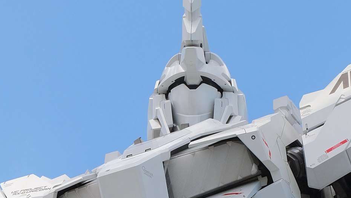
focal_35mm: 165
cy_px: 415
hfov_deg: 13.0
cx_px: 202
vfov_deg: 7.1
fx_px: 1536
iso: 800
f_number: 5.6
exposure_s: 1/1800
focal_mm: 31
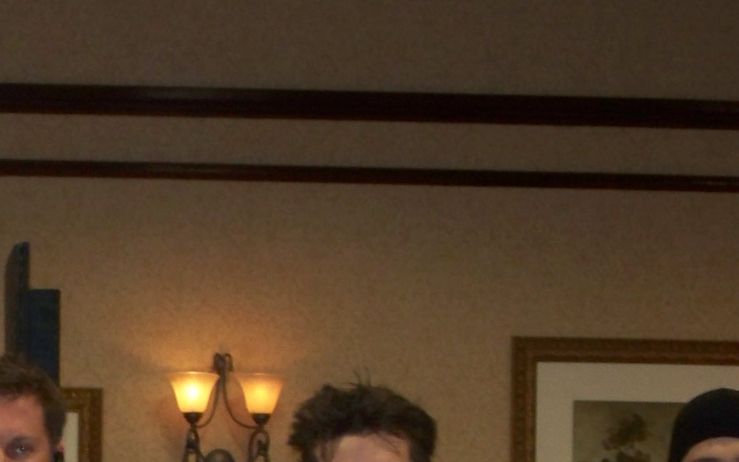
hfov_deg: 13.8
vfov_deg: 8.7
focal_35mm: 149
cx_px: -67
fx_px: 3000
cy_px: 614
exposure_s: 1/30
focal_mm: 9.86
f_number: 2.9
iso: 200
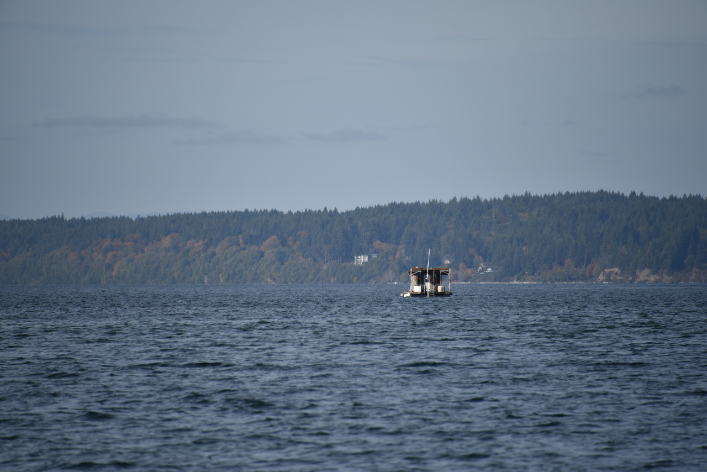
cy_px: 236
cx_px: 354
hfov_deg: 6.9
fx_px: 5893
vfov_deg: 4.6
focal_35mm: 300
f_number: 5.6
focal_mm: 300
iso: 100
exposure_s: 1/640
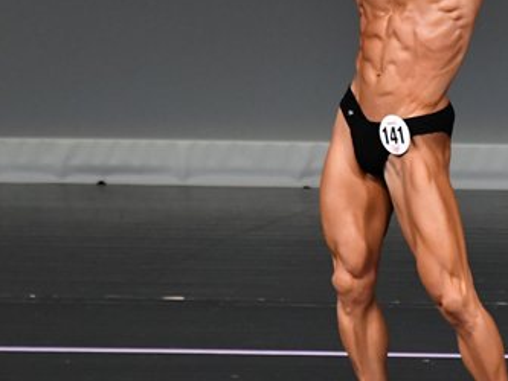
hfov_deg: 2.4
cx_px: 455
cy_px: 142
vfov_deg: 1.8
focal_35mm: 838
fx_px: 12302
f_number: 5.6
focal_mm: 250
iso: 4000
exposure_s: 1/400
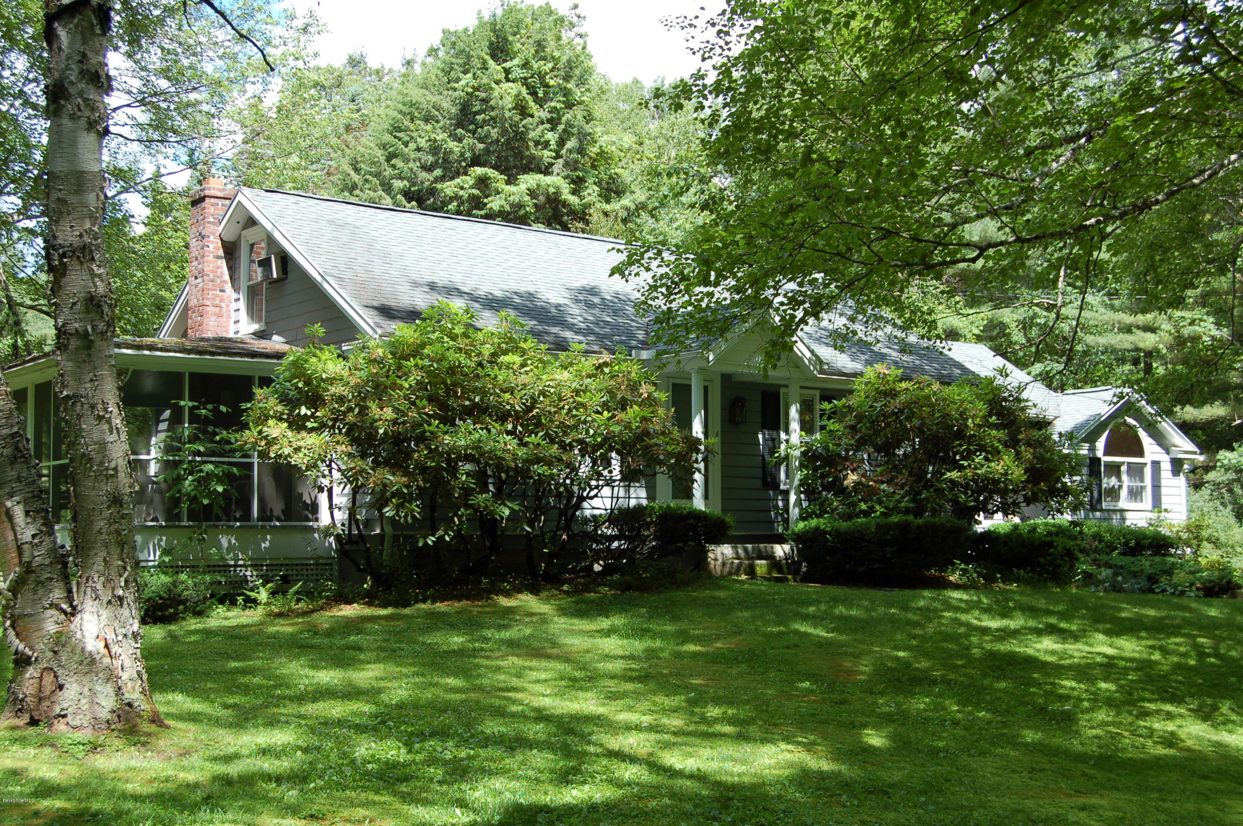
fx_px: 1552
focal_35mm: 45
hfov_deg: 43.6
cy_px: 413
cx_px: 622
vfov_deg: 29.8
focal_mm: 30
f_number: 6.3
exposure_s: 1/160
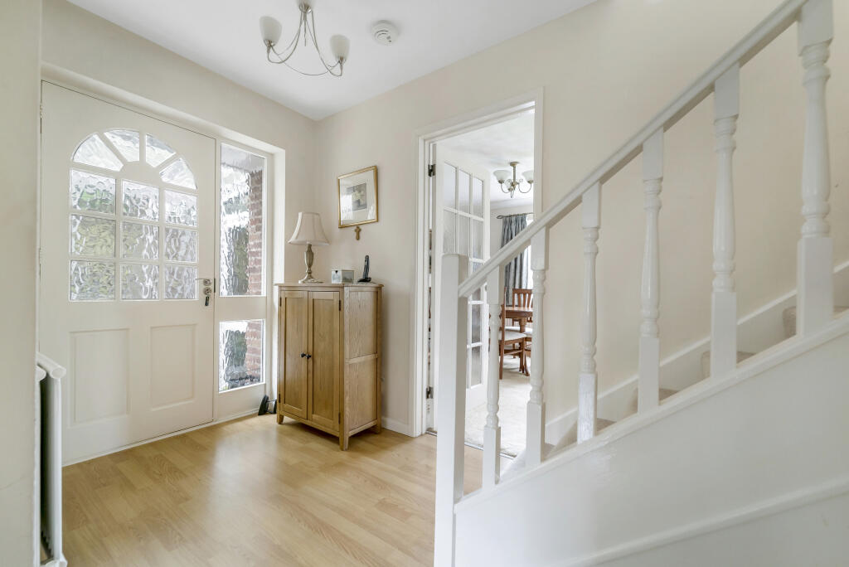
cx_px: 424
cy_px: 284
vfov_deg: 81.3
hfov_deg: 104.2
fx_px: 330
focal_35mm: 14
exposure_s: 1/6
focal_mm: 14
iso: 320
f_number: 6.3
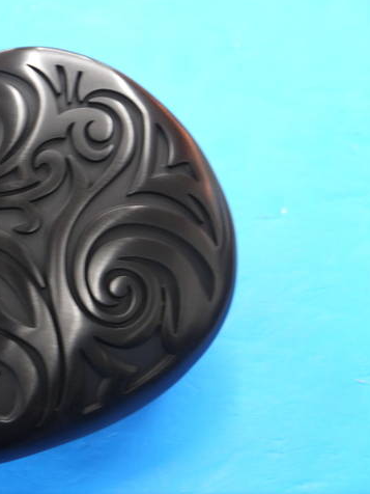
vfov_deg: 17.4
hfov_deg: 13.0
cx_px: 44
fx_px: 1610
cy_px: 246
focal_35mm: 113
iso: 800
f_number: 5.6
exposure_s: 1/50
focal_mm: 42
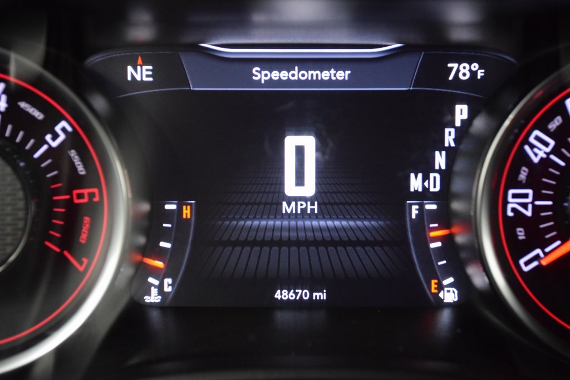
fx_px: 1473
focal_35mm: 93
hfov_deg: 21.9
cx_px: 285
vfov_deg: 14.7
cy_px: 190
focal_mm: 62
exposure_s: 1/80
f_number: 5
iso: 3200
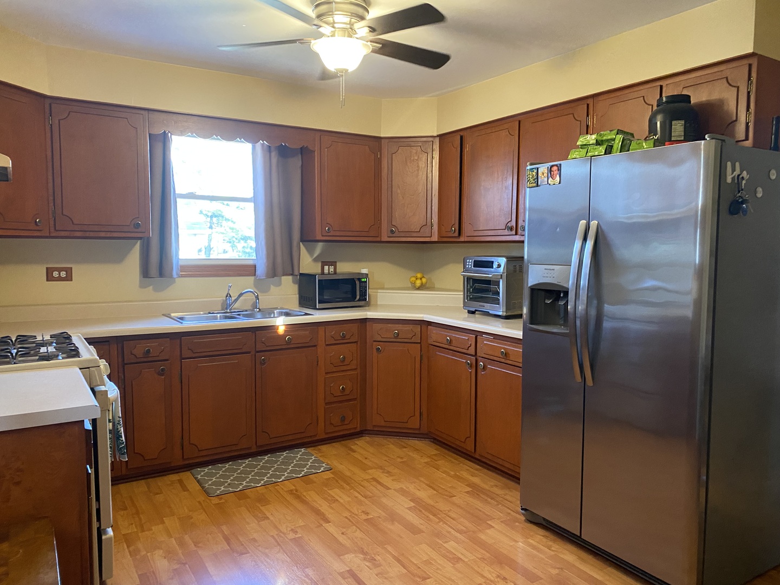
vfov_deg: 53.1
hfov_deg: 67.3
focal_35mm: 26
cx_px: 390
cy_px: 292
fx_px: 586
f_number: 1.8
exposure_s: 1/60
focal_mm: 4.25
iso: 500
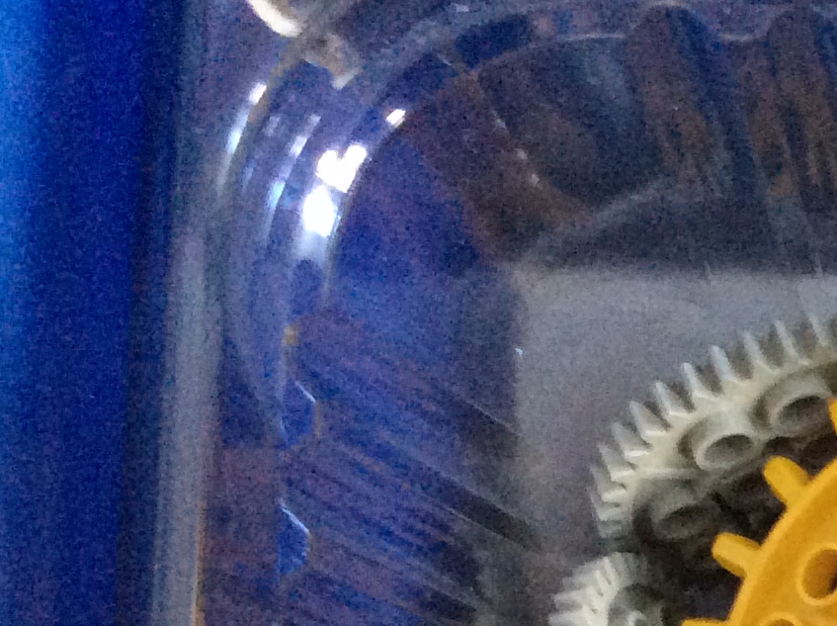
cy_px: 880
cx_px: 1193
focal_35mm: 101
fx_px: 2439
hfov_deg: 17.8
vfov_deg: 13.9
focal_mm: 3.3
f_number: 2.4
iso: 250
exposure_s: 1/24
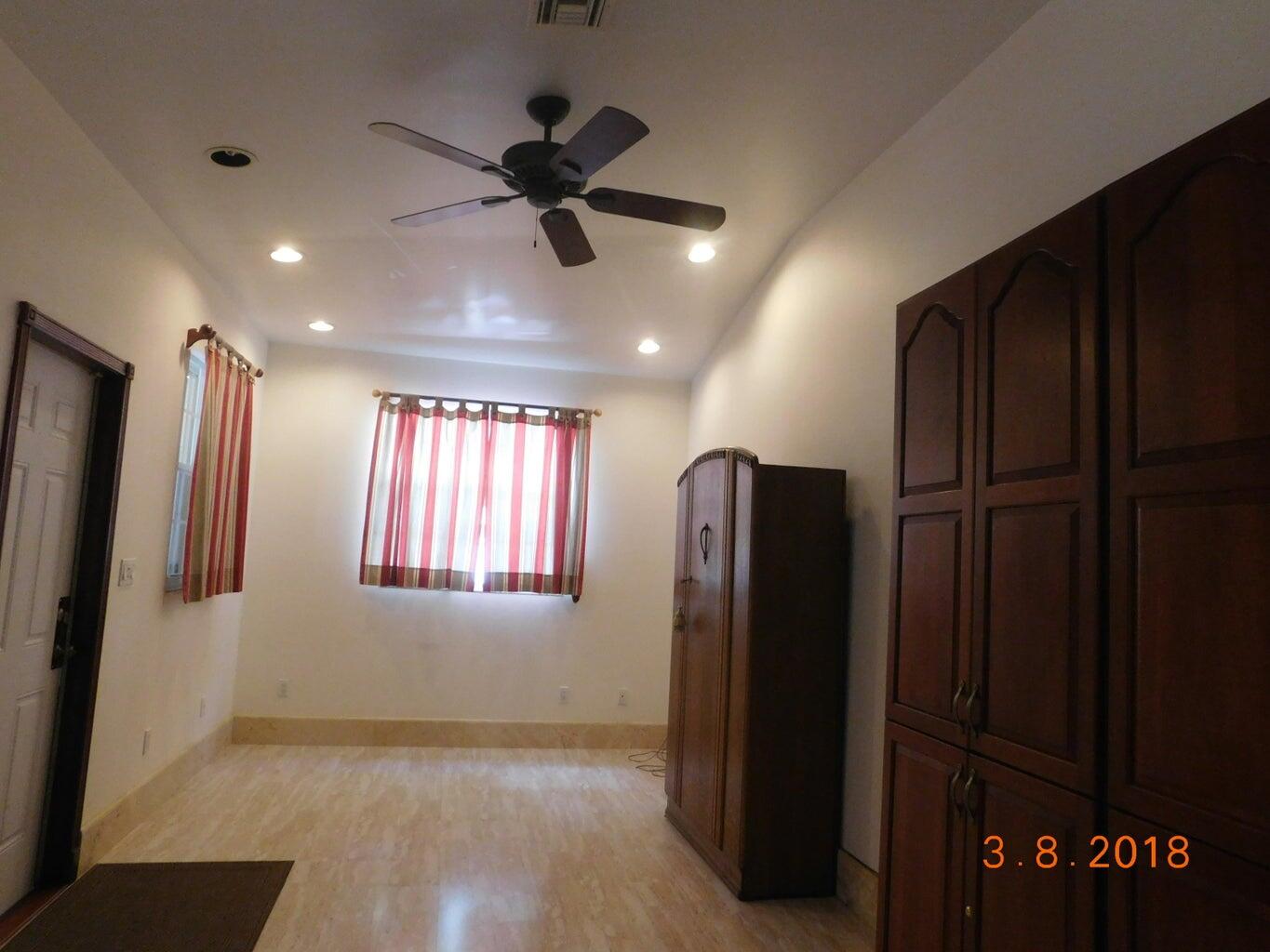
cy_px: 476
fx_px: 844
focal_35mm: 23
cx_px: 635
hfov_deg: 73.9
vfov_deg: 58.9
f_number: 3
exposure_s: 1/30
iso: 400
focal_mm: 4
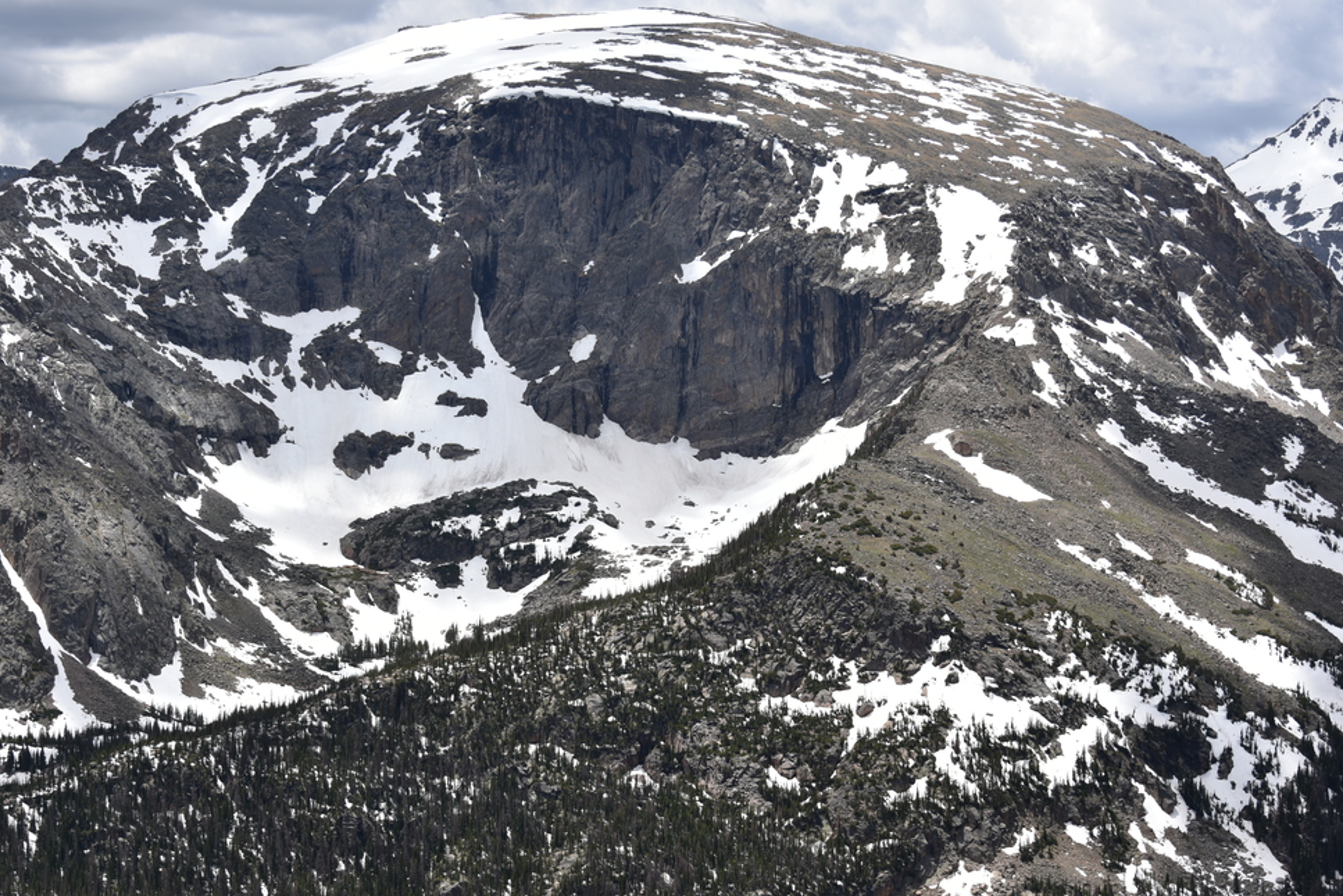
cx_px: 671
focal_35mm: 86
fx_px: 3209
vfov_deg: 15.9
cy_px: 558
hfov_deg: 23.6
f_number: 9
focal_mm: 65
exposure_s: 1/320
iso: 100
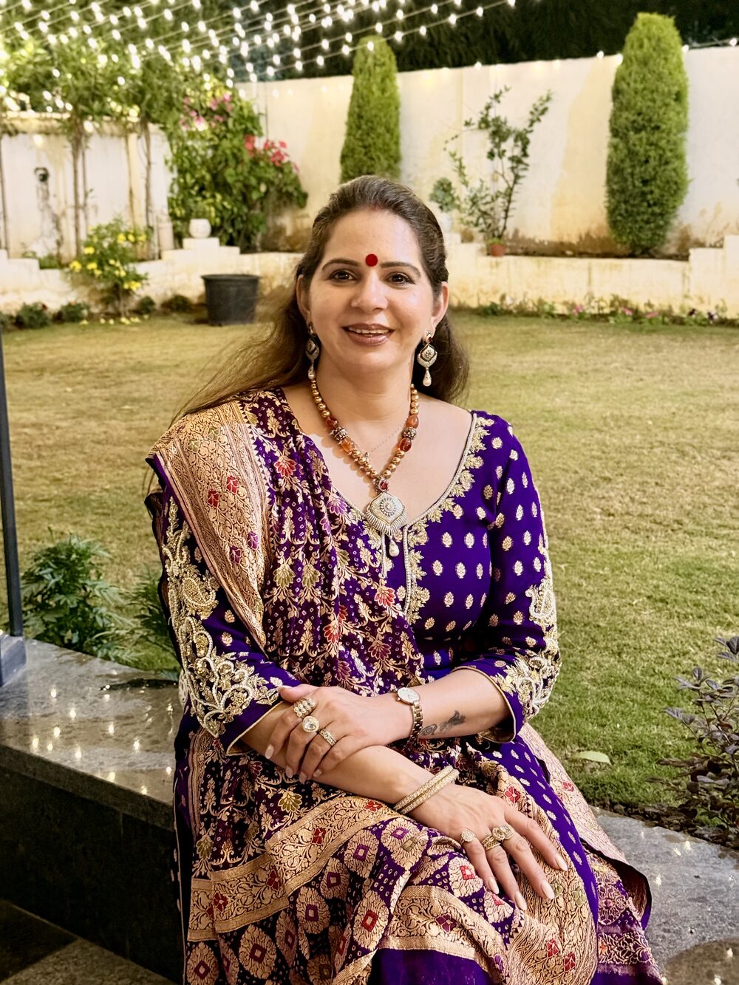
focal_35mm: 48
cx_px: 370
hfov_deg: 30.3
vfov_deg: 39.7
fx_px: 1366
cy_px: 492
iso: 500
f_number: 1.78
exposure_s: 1/33
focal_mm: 6.76
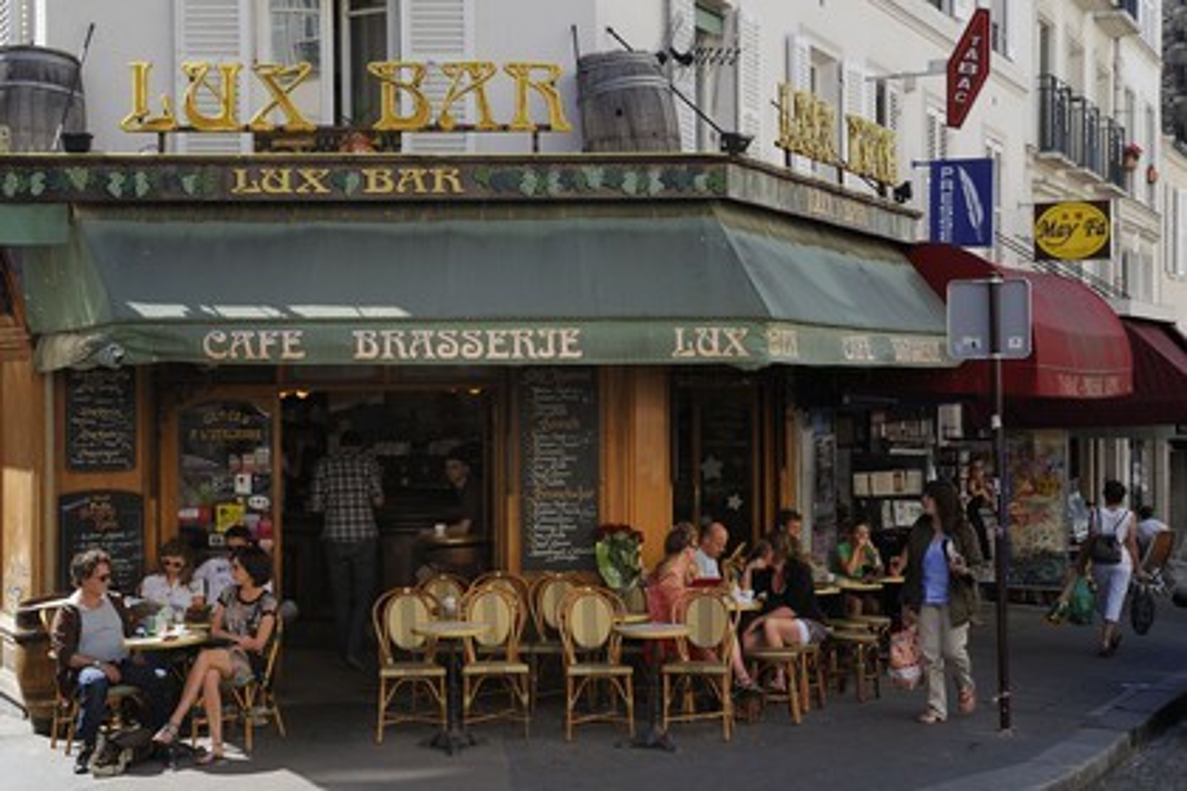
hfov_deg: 41.1
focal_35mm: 48
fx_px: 1583
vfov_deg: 28.1
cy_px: 396
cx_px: 594
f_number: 7.1
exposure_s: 1/160
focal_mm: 48
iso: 200
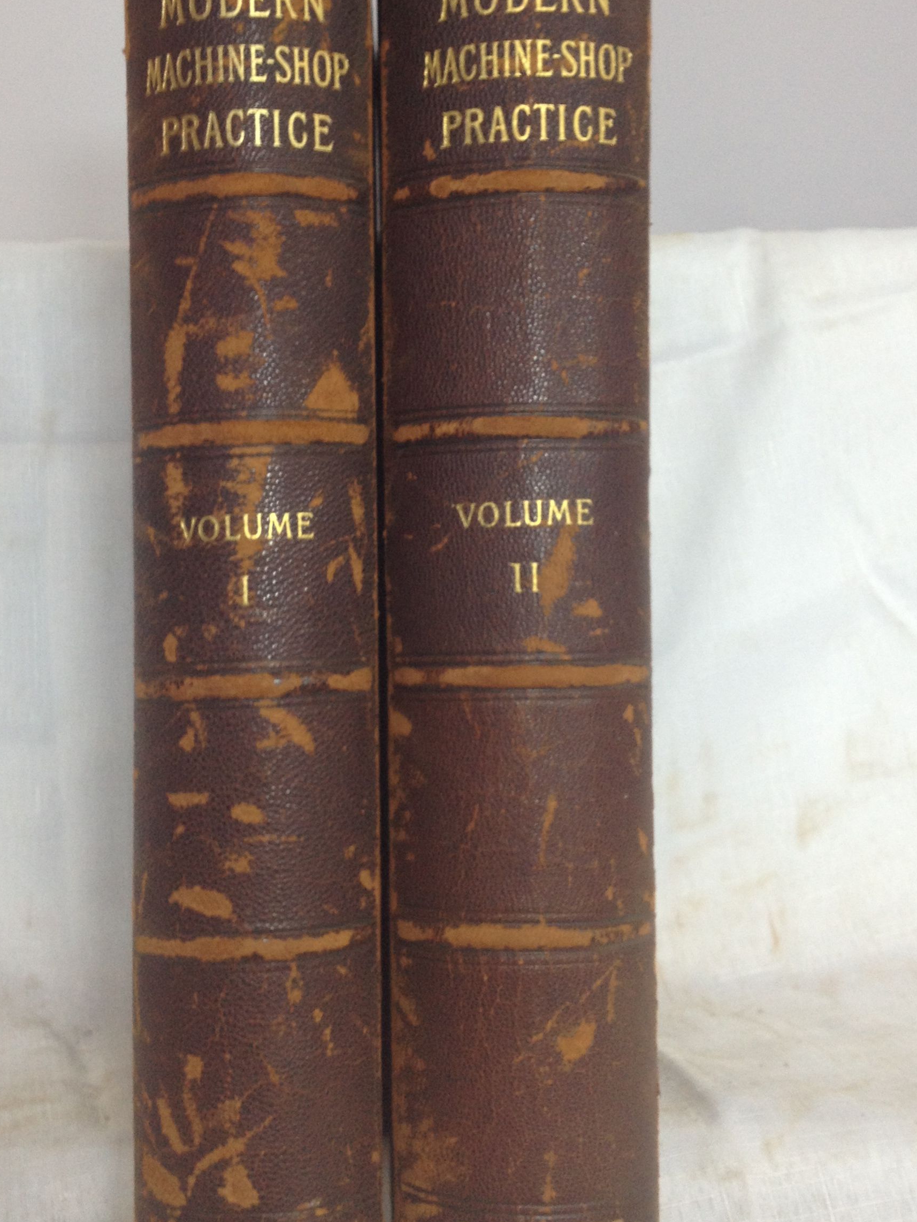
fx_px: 1766
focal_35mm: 50
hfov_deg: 29.1
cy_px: 501
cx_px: 393
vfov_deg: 38.1
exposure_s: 1/20
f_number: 2.4
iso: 80
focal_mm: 4.28
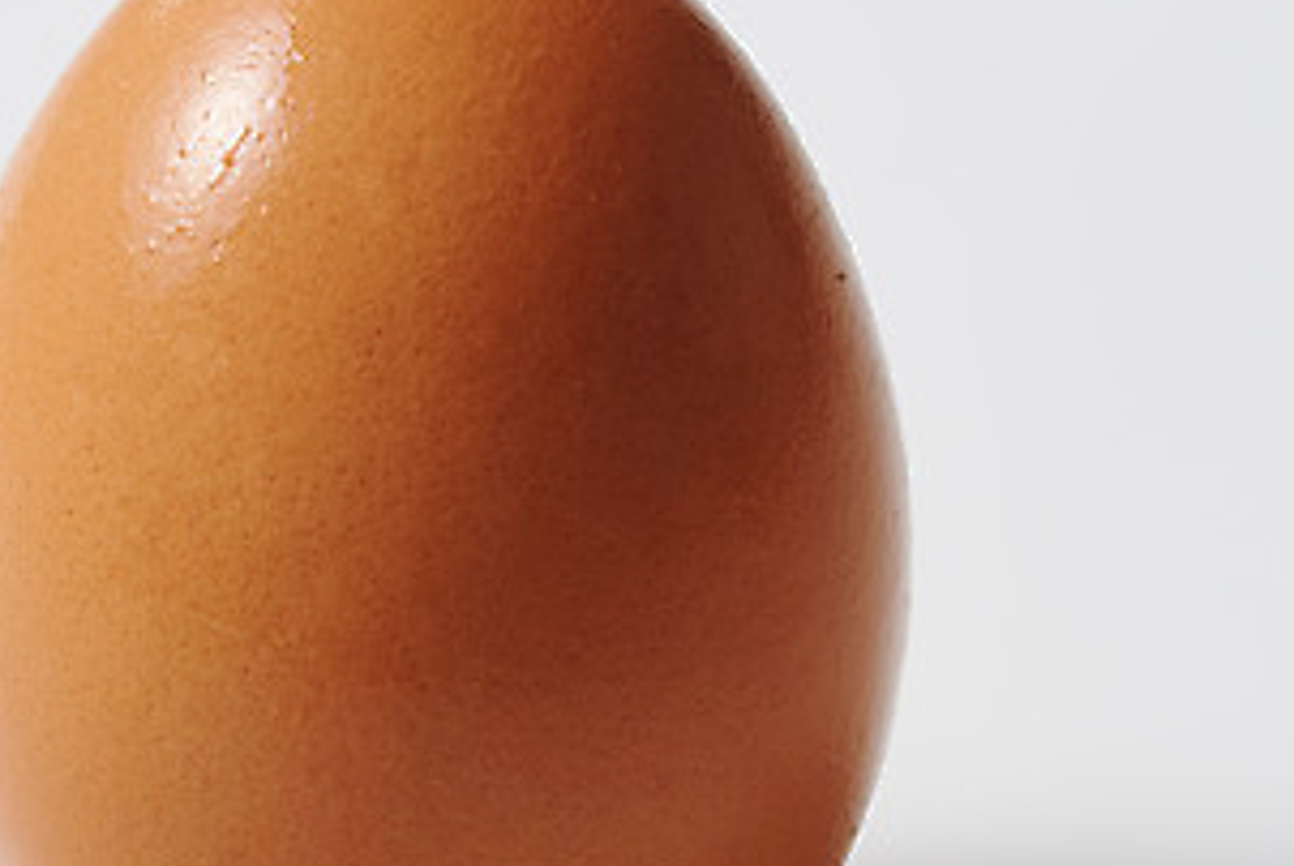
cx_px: 431
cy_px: 476
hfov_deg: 9.9
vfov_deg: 6.6
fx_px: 7483
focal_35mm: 208
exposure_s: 1/125
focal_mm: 105
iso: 100
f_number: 20
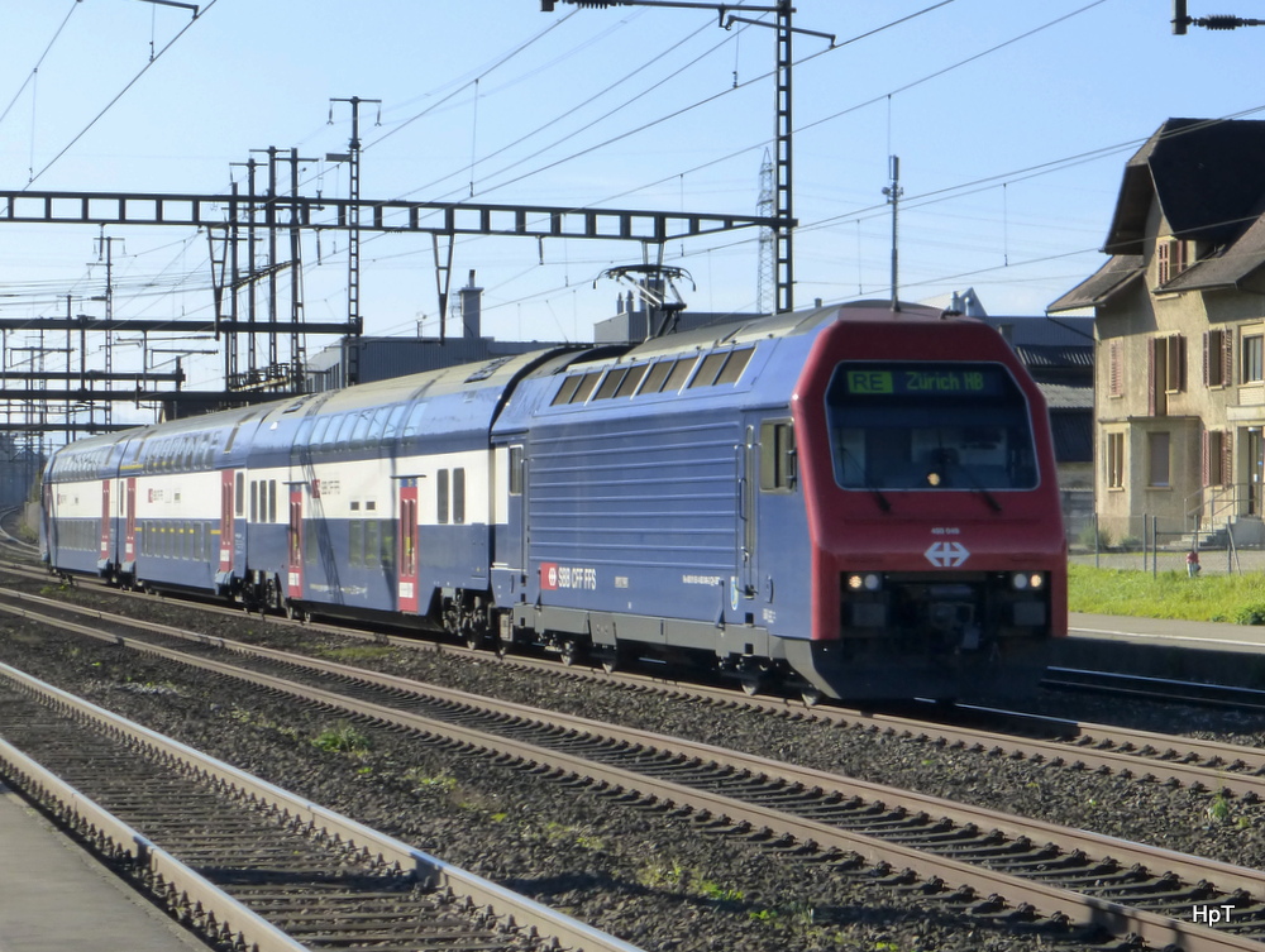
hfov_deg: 26.3
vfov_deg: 19.9
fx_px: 2708
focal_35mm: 74
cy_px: 476
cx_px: 632
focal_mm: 12.5
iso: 160
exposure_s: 1/500
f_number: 5
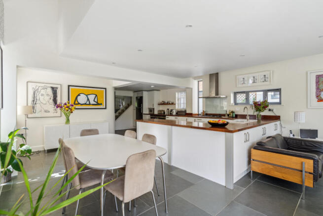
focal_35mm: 17
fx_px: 153
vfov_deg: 70.5
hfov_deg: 93.3
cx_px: 162
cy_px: 108
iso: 640
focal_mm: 17
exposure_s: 1/50
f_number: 6.3
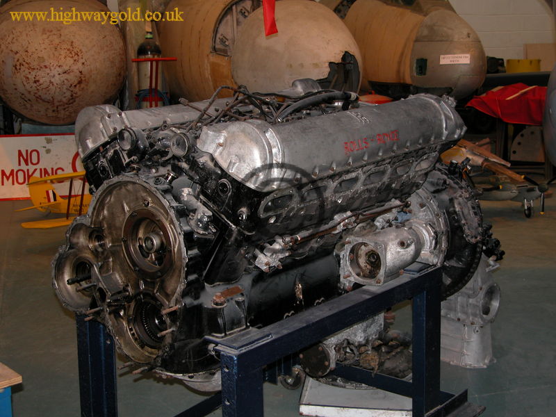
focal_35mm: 54
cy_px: 208
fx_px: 867
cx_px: 278
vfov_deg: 27.0
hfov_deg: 35.5
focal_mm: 13.7
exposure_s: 1/60
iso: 100
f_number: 3.1
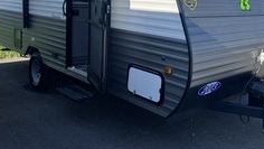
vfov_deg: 27.6
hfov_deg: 47.8
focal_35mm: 42
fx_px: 294
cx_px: 169
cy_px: 22
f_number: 1.6
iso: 50
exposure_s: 1/1600
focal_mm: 5.1
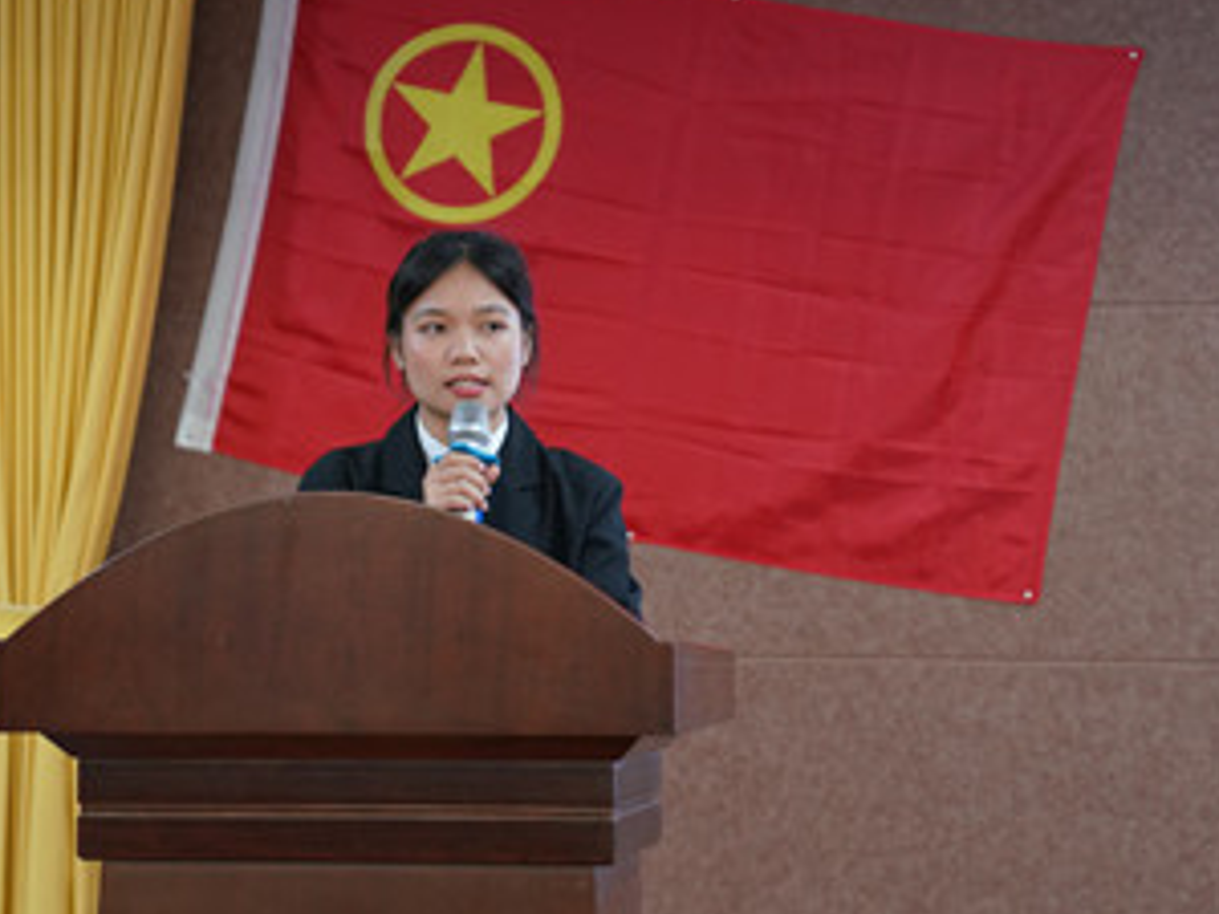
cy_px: 355
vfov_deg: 13.2
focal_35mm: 112
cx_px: 536
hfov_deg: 17.6
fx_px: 3944
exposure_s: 1/80
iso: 2000
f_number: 2.8
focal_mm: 70
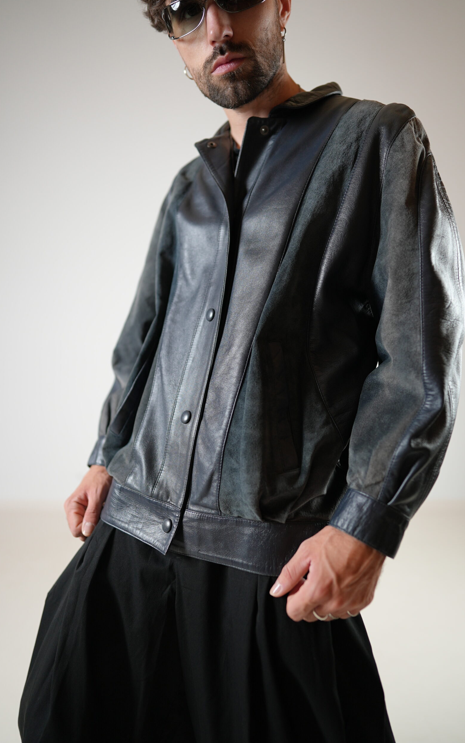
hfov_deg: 49.3
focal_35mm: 25
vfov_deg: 72.5
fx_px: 507
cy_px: 371
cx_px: 226
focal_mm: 24
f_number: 1.4
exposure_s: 1/160
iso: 400
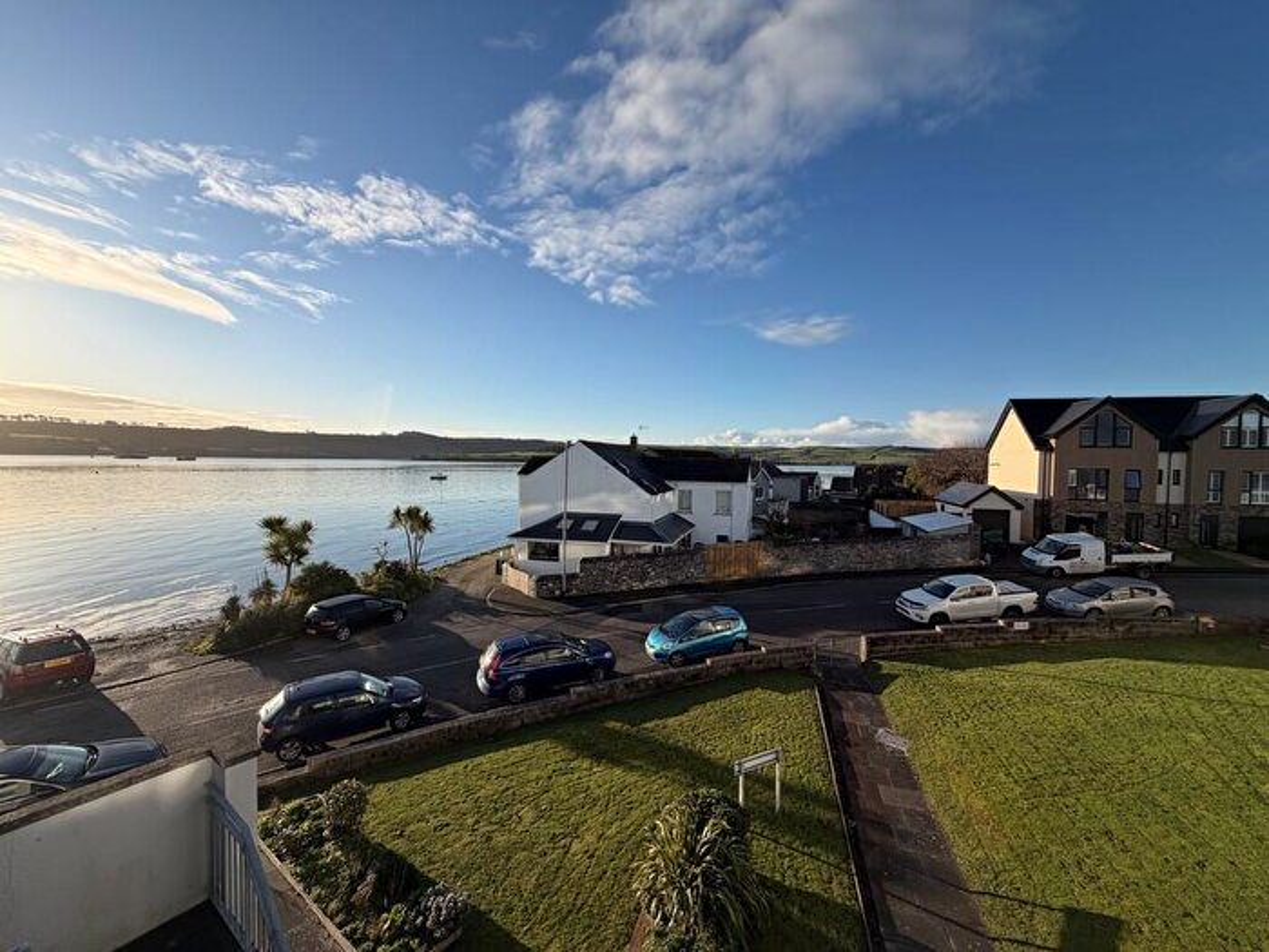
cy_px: 476
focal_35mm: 14
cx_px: 634
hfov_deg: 102.1
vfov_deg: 85.7
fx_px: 513
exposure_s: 1/853
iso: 20
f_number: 2.2
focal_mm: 2.22
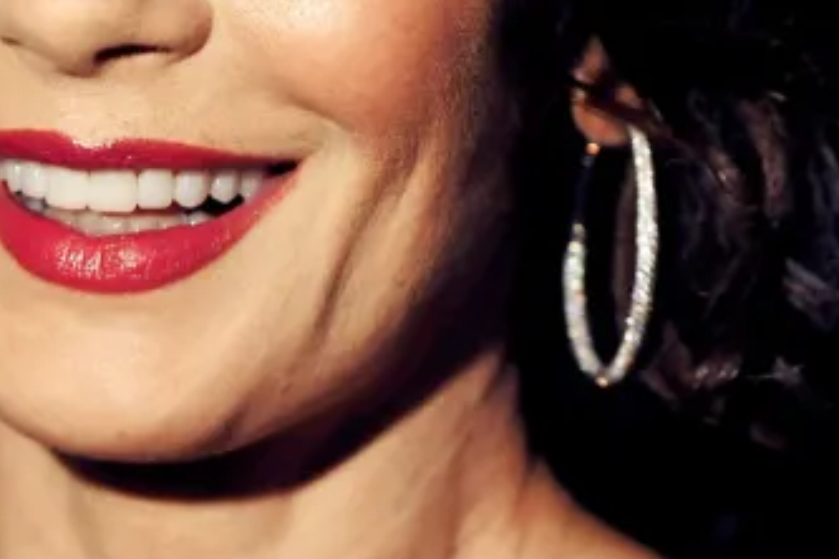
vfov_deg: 3.1
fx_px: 10347
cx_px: 312
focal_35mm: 444
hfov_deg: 4.6
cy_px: -73
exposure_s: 1/60
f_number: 2.8
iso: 800
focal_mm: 130
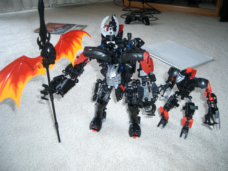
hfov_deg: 52.6
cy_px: 86
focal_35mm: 35
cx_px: 114
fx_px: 231
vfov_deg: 40.7
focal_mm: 5.8
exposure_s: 1/40
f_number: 2.6
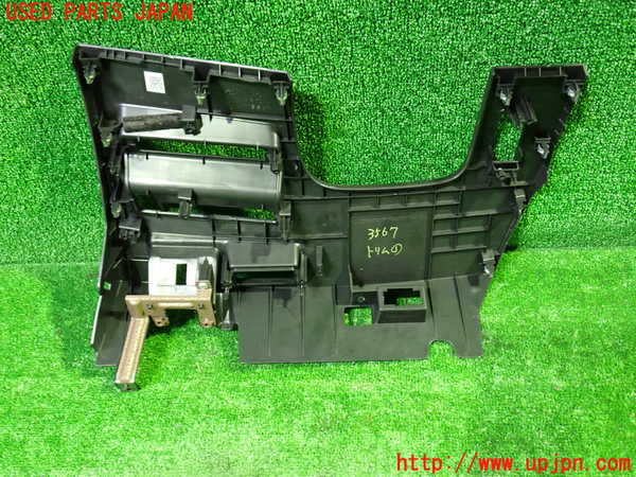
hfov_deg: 60.0
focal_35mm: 30
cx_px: 318
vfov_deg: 46.8
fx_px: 551
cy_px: 238
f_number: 2.3
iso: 800
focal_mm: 5.4
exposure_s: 1/15
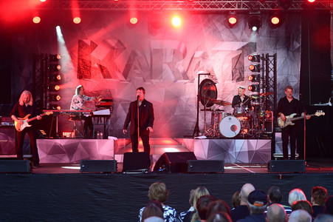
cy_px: 111
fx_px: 647
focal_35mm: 70
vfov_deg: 19.4
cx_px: 166
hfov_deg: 28.9
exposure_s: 1/320
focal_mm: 70
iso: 560
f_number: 3.5
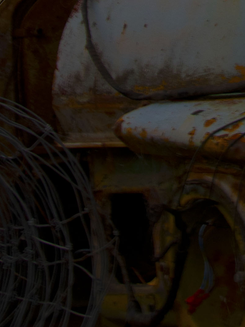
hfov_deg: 10.9
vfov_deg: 14.0
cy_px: -229
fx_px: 1208
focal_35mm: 128
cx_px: 417
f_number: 6.3
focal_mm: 22
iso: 400
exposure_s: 1/15
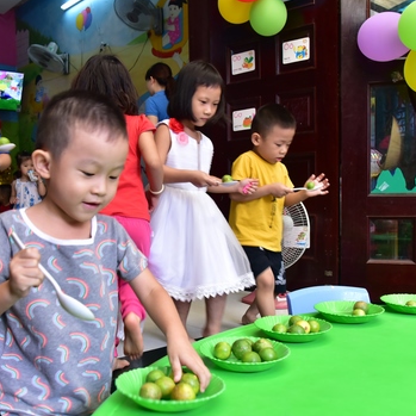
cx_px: 159
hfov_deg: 43.5
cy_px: 229
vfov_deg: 43.8
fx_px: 517
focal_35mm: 38
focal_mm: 24
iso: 800
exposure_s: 1/80
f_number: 5.6
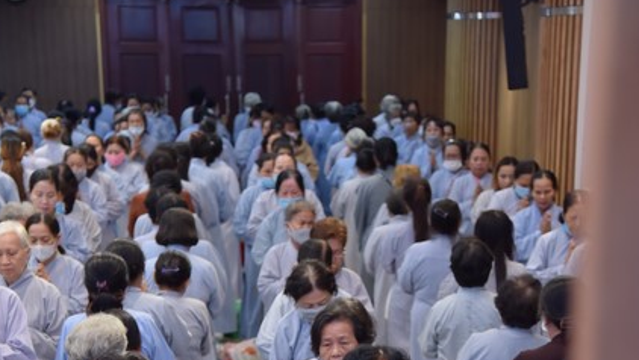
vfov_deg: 11.9
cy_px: 439
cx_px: 324
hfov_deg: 21.3
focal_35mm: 100
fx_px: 1695
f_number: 4
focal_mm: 62
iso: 1000
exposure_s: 1/125
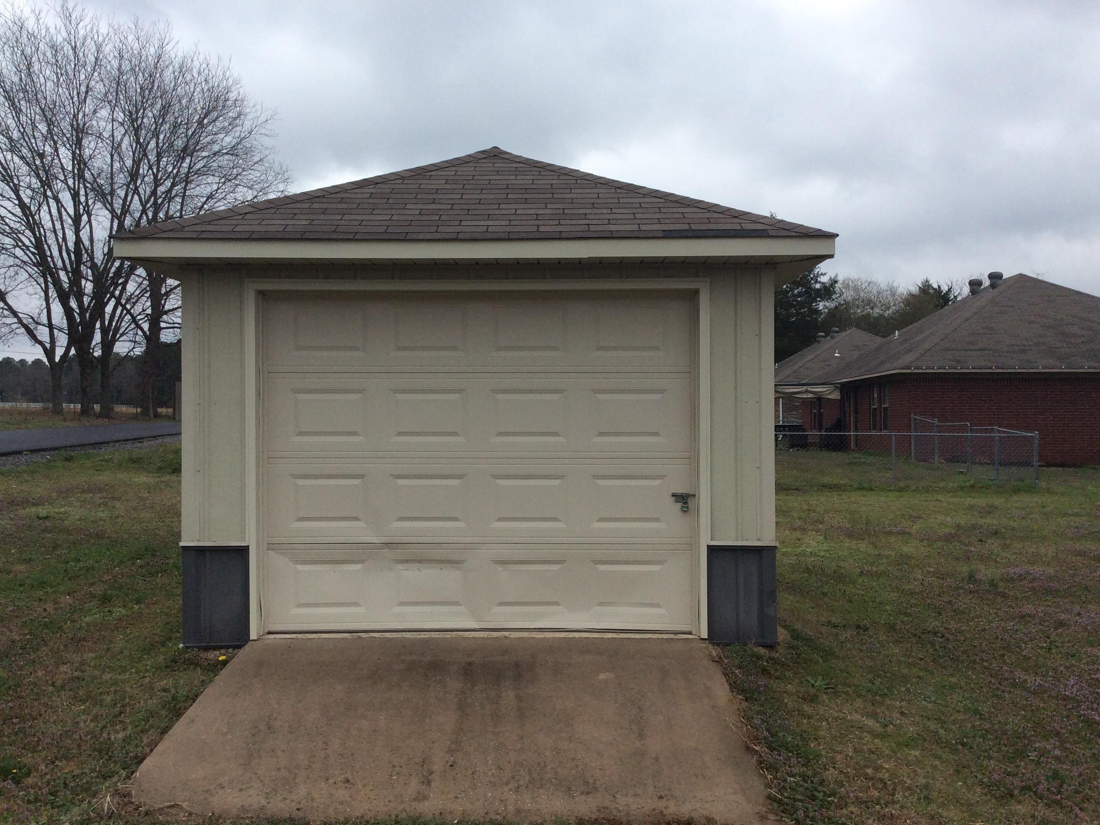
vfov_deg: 42.9
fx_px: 1049
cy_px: 417
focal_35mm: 33
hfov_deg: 55.4
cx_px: 537
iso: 32
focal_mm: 3.3
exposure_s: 1/841
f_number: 2.4
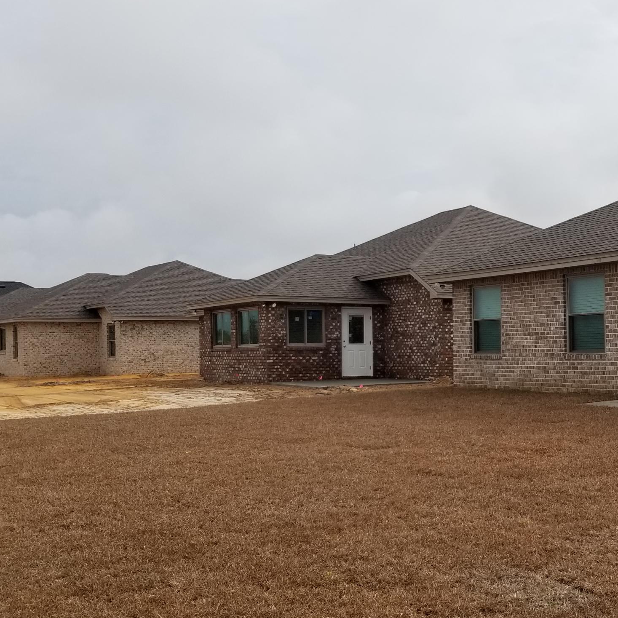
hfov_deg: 34.5
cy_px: 361
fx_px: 949
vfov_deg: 36.0
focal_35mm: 47
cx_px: 531
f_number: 1.7
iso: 50
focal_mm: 4.25
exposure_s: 1/2960
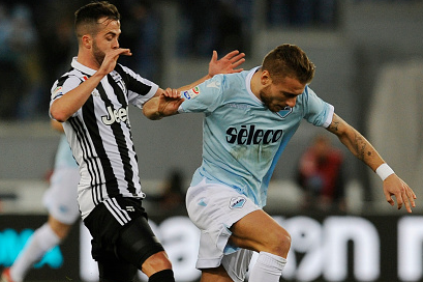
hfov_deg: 3.6
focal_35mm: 581
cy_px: 192
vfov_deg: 2.4
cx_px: 189
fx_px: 6821
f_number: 3.2
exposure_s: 1/800
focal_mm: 400
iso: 2000
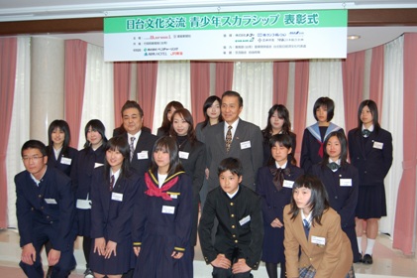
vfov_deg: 38.3
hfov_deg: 55.1
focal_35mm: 34
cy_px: 139
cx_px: 208
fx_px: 399
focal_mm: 23
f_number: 3.8
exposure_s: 1/60
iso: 400
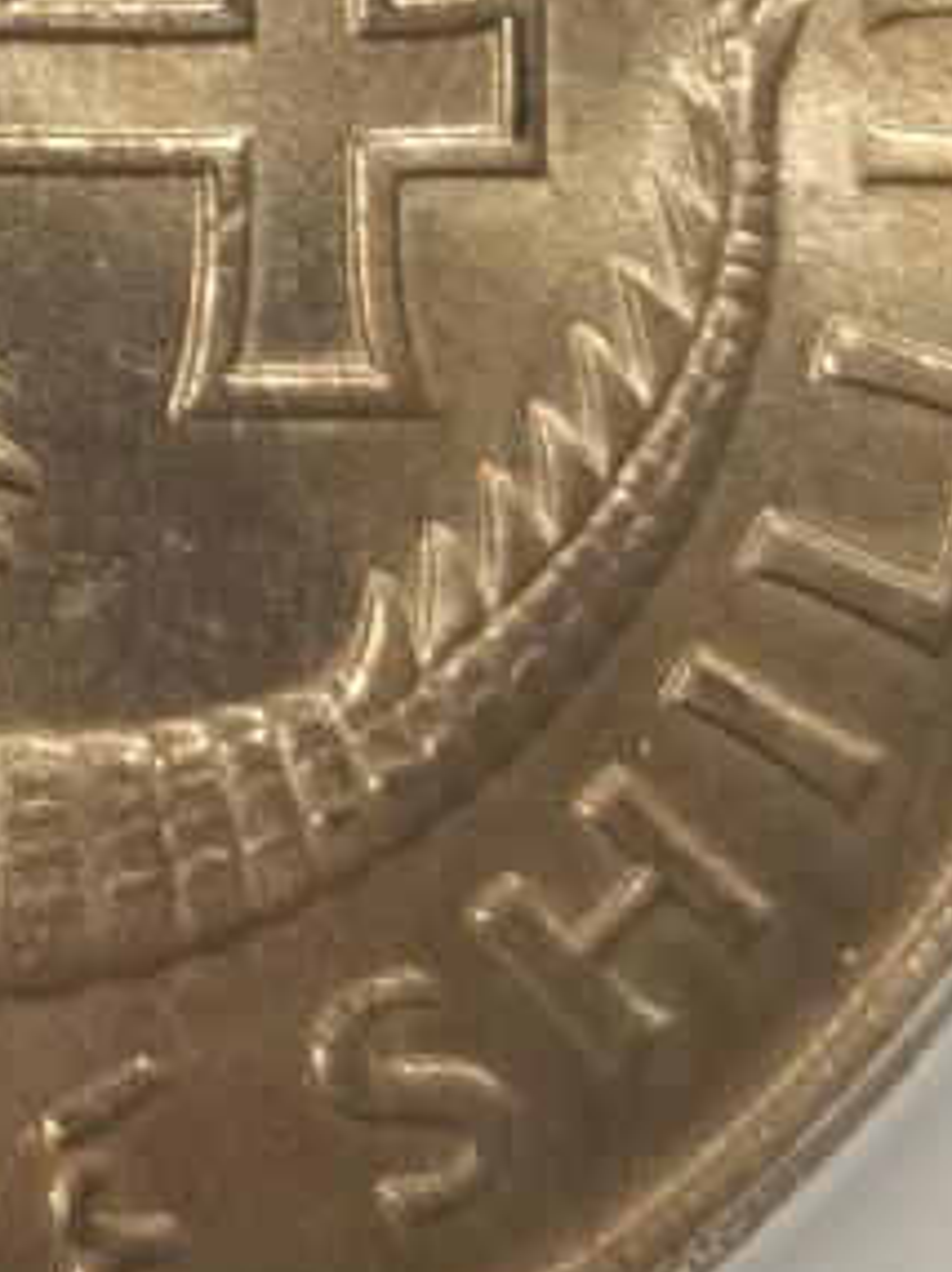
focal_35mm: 341
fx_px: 12523
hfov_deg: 4.3
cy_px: -1139
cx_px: -345
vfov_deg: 5.7
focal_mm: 5.56
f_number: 16
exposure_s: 1/100
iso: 160
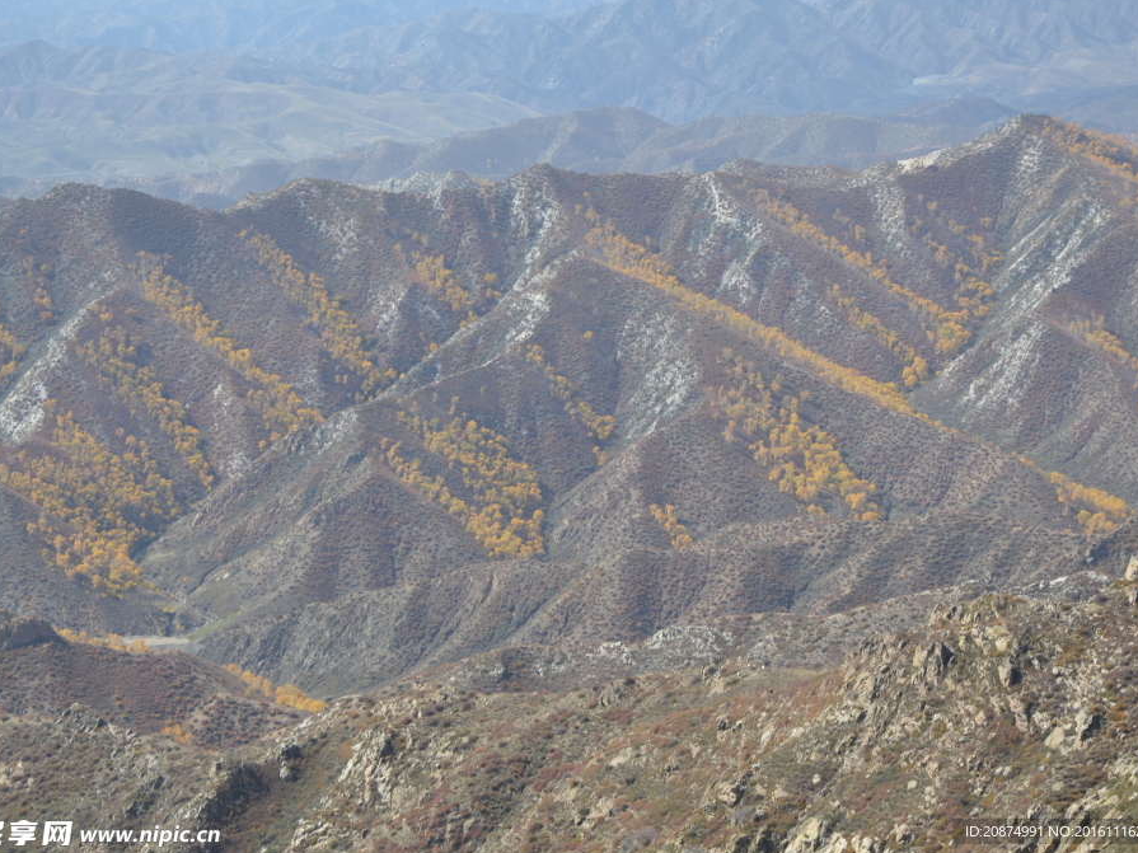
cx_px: 603
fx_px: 4061
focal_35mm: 124
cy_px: 426
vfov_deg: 12.0
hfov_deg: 16.0
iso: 100
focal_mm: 75
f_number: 8
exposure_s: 1/200
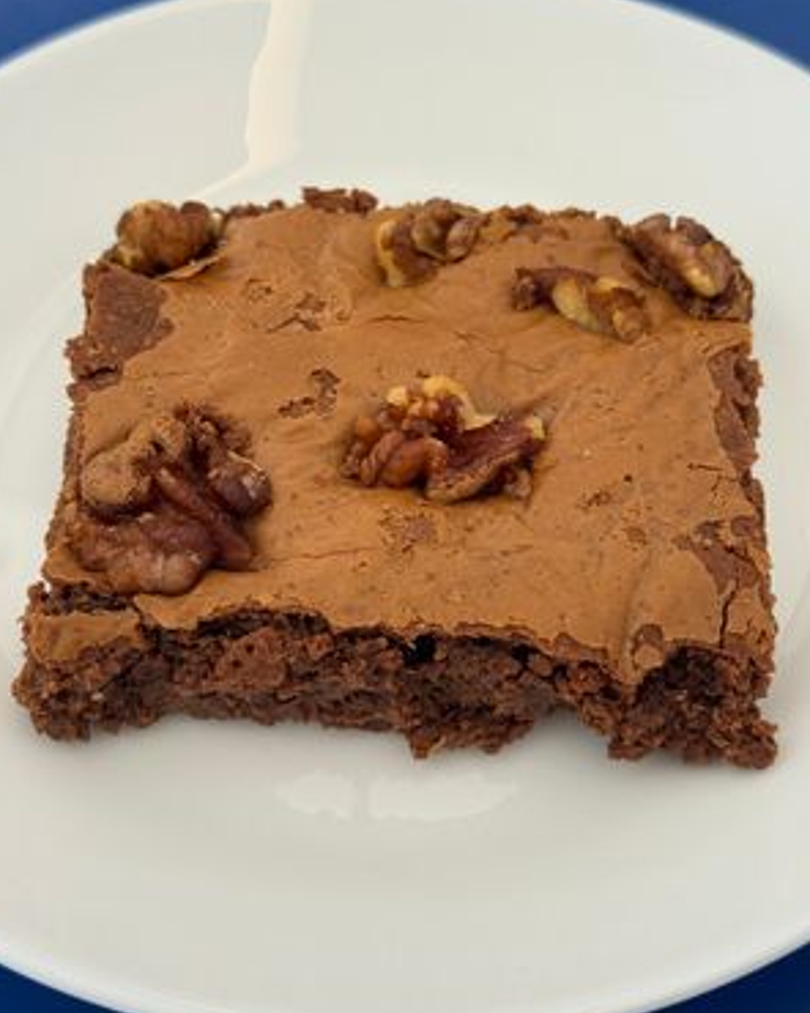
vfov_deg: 34.7
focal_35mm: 54
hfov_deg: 28.1
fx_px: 1618
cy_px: 522
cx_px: 402
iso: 64
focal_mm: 6.76
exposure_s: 1/50
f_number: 1.78
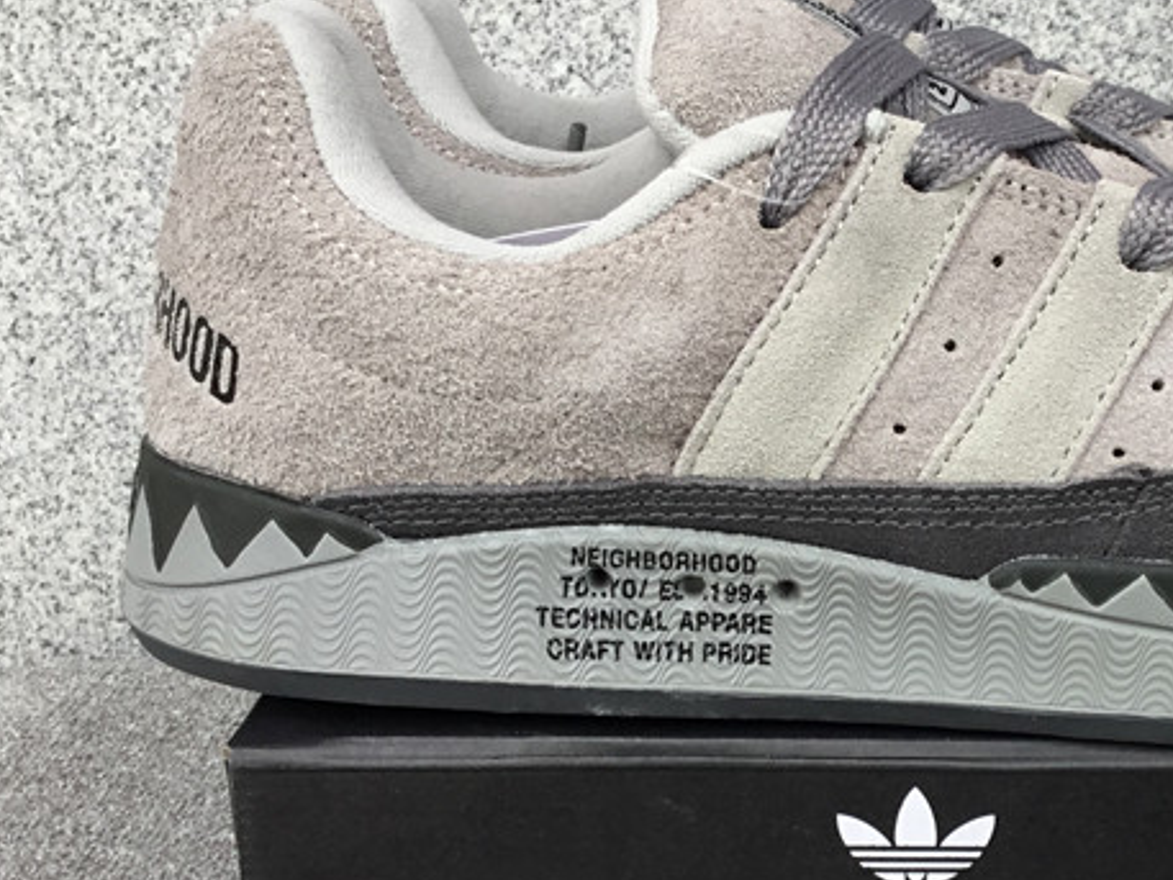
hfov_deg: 31.0
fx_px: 2068
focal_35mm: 61
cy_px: 591
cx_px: 914
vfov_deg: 23.9
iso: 25
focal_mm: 3.3
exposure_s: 1/150
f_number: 2.4
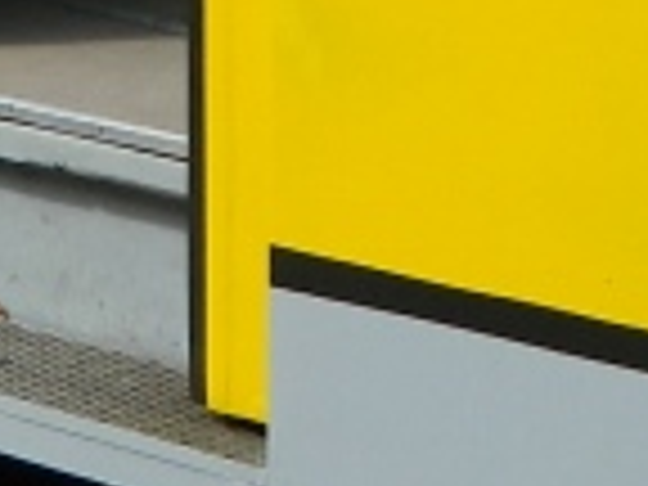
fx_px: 4137
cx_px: 63
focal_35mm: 221
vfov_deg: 6.4
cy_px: -666
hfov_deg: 8.9
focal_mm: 5.6
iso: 80
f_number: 3.2
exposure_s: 1/640
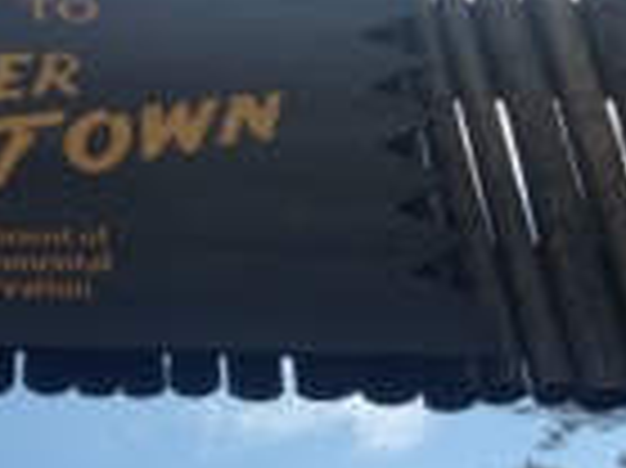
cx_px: -92
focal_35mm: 90
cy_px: 225
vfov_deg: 16.4
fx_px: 1626
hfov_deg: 20.6
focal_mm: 4.12
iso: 50
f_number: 2.4
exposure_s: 1/1427
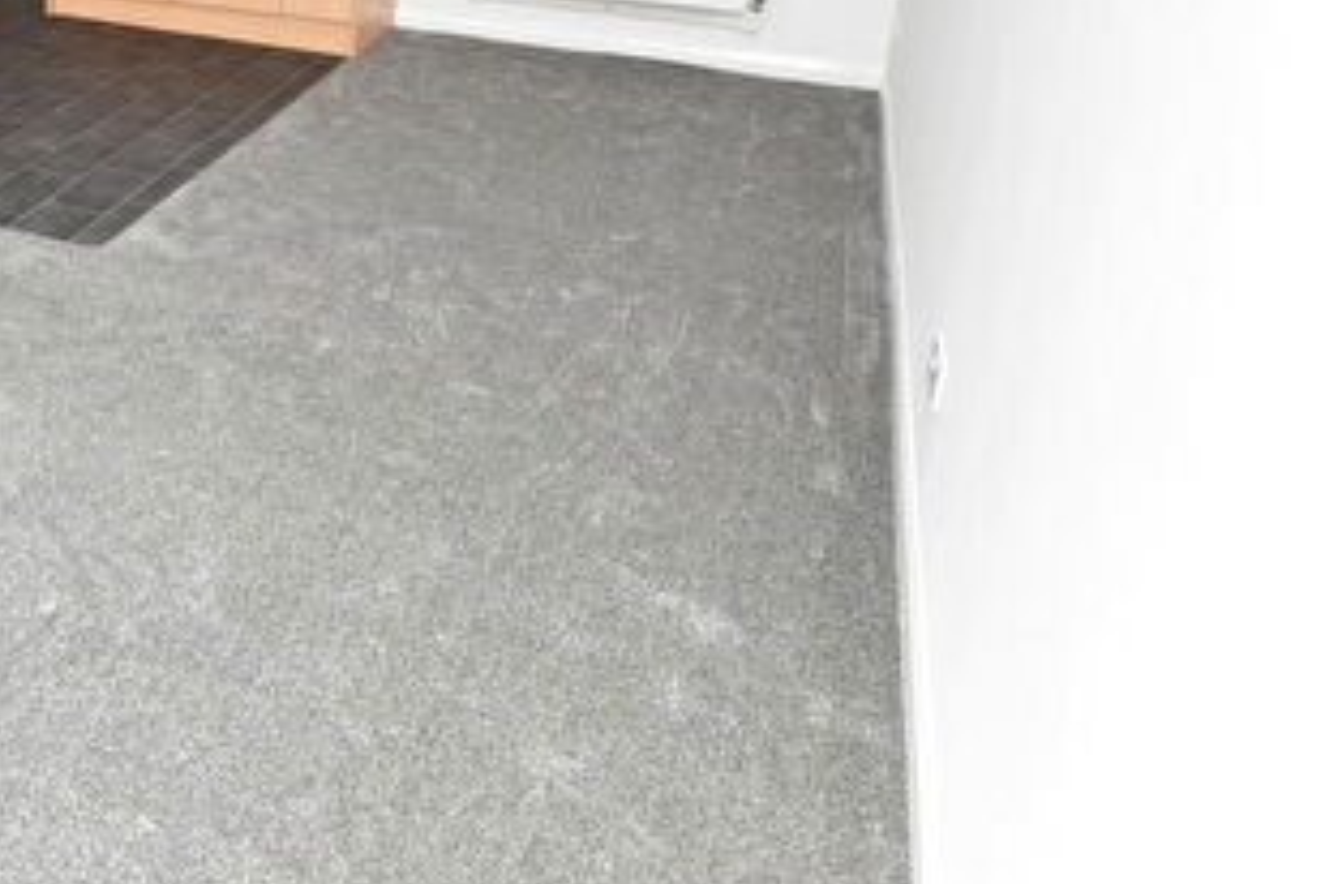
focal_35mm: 34
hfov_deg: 47.8
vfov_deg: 36.3
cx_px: 47
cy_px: 75
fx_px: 1251
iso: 800
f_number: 5
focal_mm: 10
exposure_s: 1/200
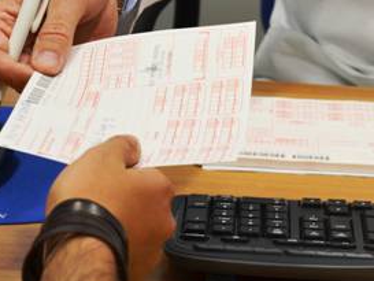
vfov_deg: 8.0
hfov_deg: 10.6
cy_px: 40
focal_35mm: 186
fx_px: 2012
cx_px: 297
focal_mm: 55
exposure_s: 1/80
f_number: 5.6
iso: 400
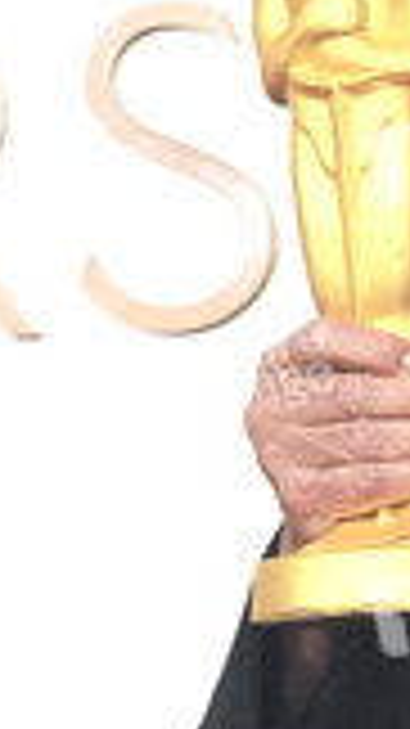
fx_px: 5166
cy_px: 266
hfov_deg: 4.4
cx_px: 996
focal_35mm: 267
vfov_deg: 8.1
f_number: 7.1
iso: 2000
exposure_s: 1/250
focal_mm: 92
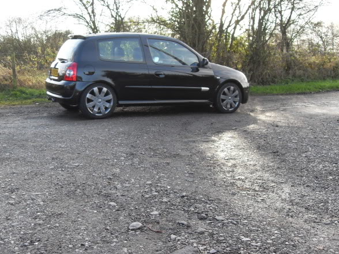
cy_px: 130
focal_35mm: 37
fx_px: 362
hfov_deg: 50.1
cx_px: 166
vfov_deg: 38.7
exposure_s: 1/180
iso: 80
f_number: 2.8
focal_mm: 6.3
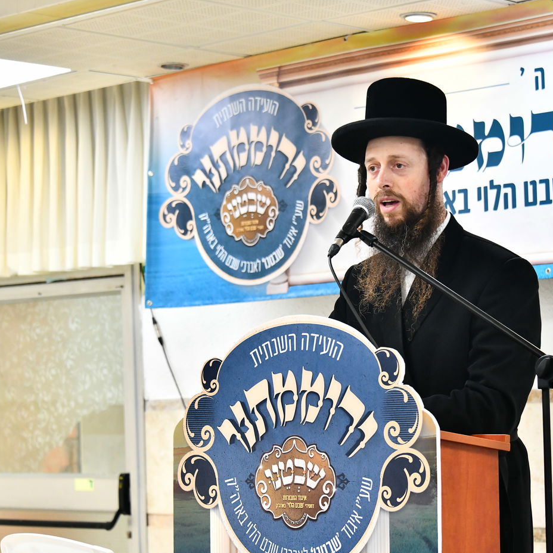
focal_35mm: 100
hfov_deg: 17.3
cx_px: 374
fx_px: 1807
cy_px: 277
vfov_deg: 17.4
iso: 2500
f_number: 5.6
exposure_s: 1/125
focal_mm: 78
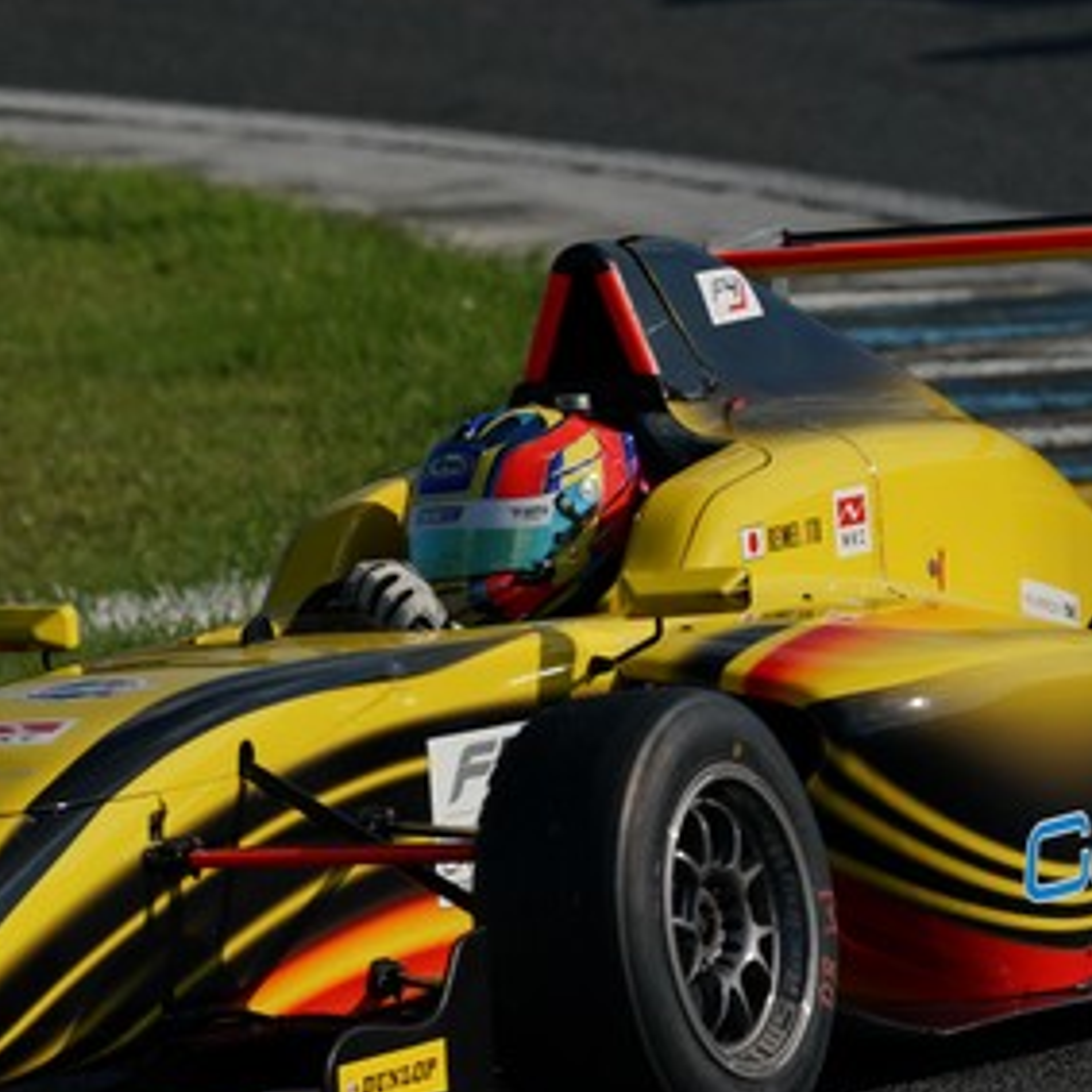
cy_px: 583
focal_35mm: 1299
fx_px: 46362
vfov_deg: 1.3
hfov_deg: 1.3
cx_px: 270
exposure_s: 1/1600
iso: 200
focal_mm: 600
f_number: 8
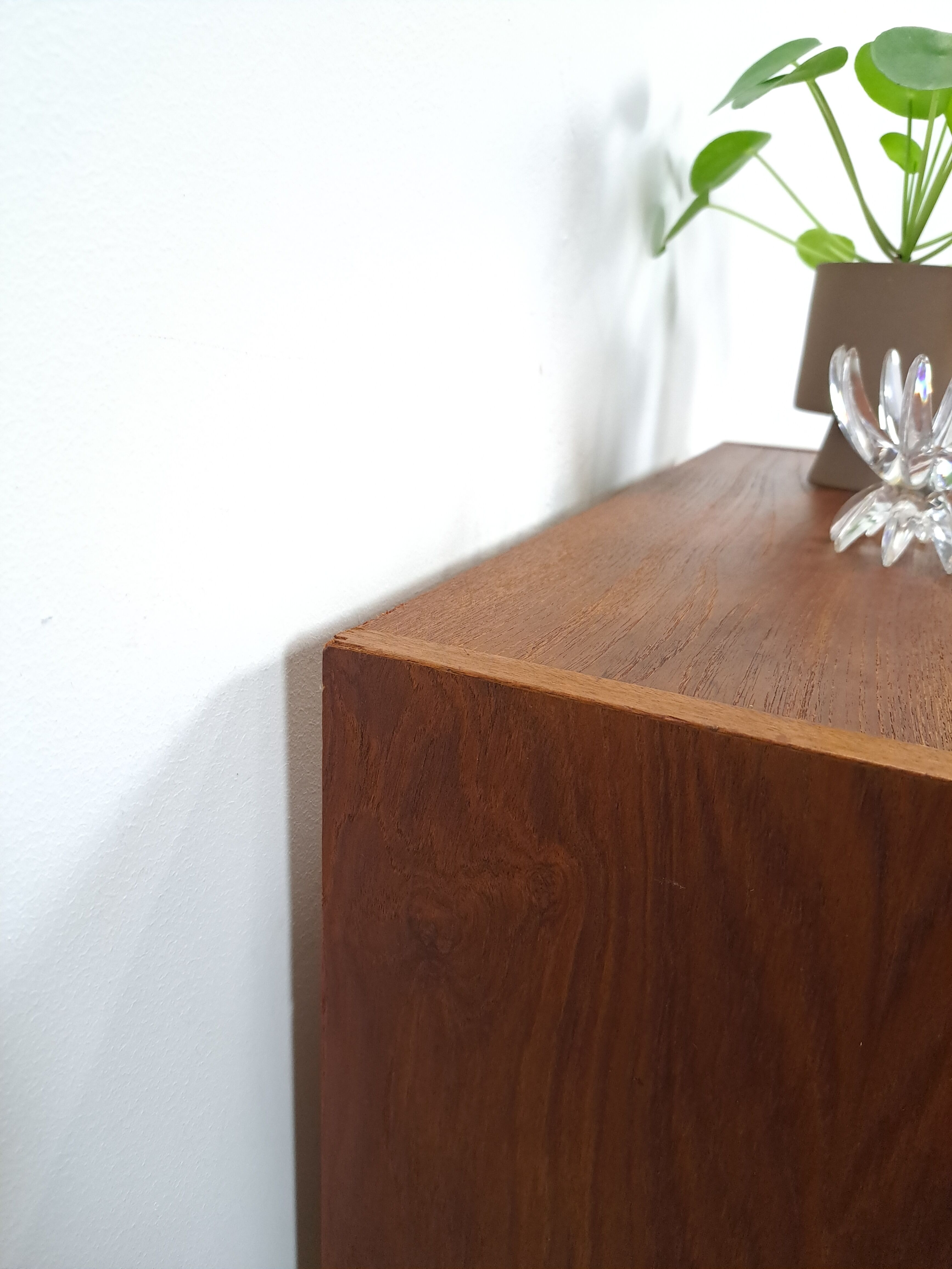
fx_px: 880
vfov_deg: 71.6
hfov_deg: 56.8
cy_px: 634
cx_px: 476
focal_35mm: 24
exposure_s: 1/50
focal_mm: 5.23
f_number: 1.8
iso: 400
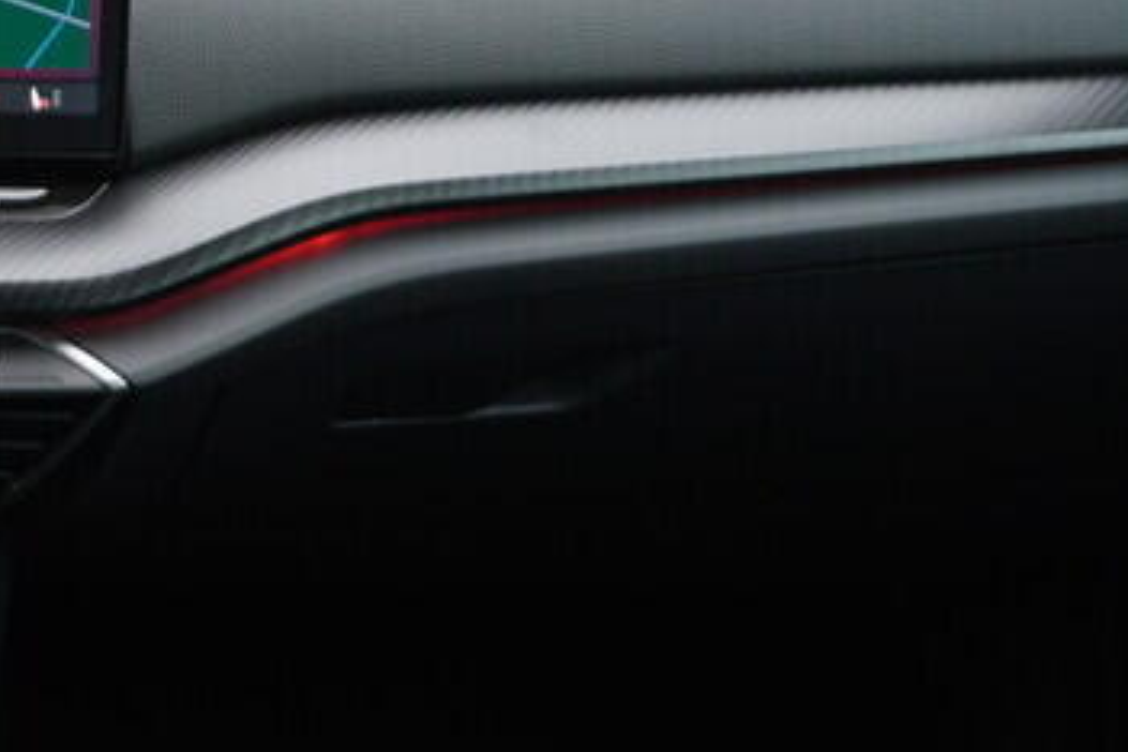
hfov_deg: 18.1
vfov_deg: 13.0
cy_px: 239
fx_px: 3290
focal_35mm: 105
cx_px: -373
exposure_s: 1/40
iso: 160
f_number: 2.8
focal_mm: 24
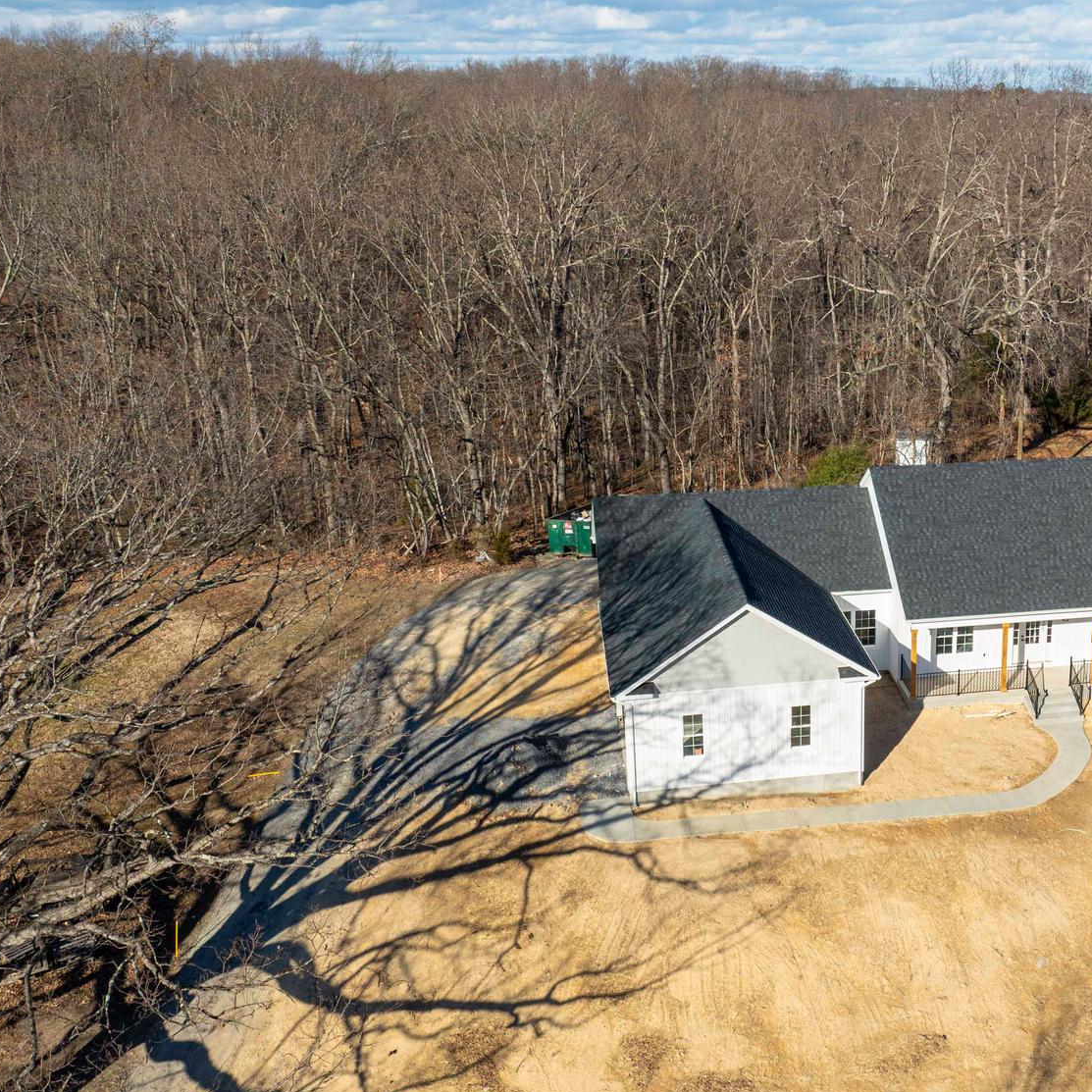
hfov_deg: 41.3
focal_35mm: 39
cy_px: 531
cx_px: 849
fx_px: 1392
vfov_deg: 42.8
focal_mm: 12.29
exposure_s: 1/2000
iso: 100
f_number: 2.8
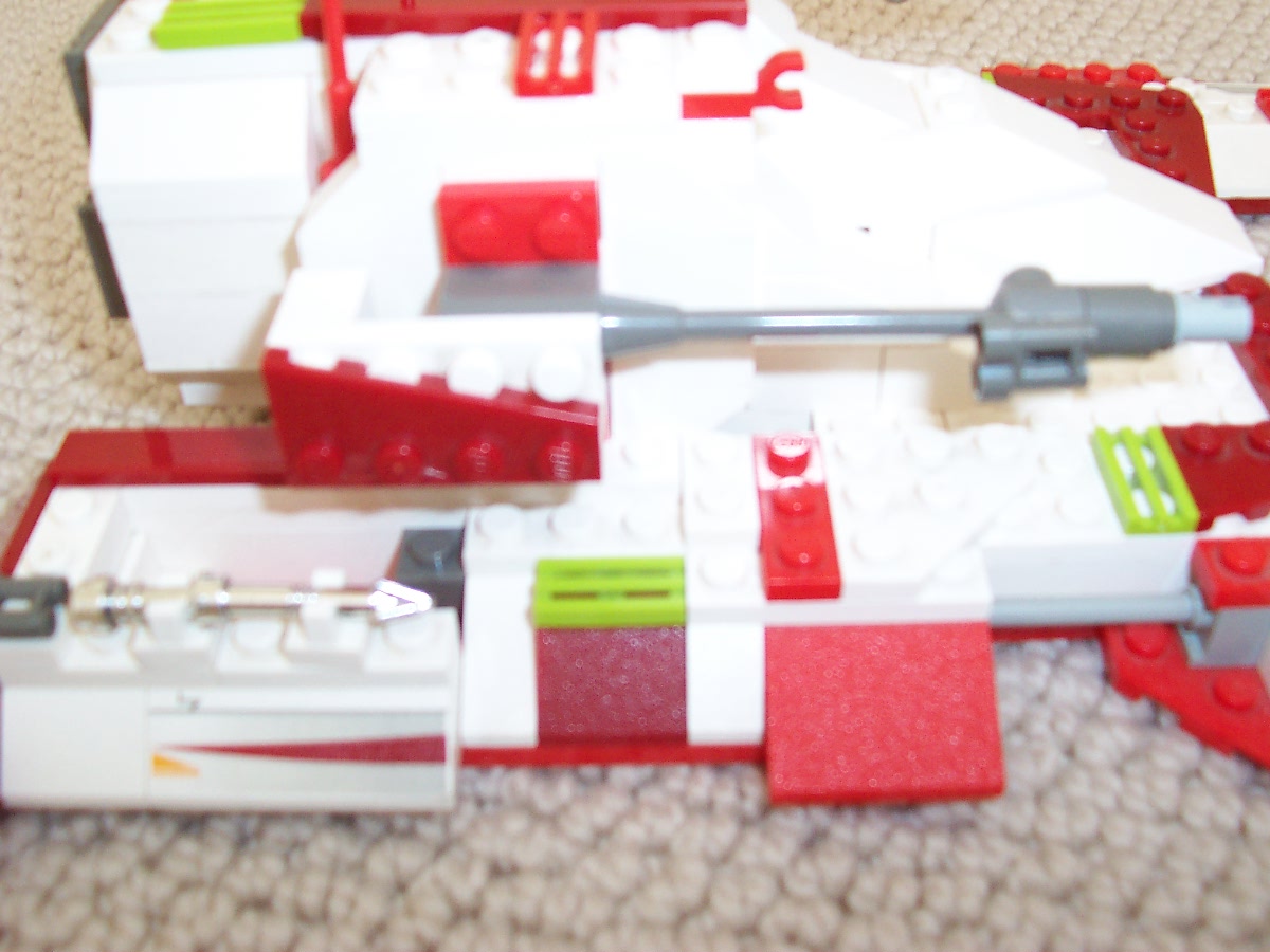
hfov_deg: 50.1
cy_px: 476
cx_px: 635
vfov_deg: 38.7
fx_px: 1357
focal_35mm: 37
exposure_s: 1/90
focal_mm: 5.6
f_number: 2.8
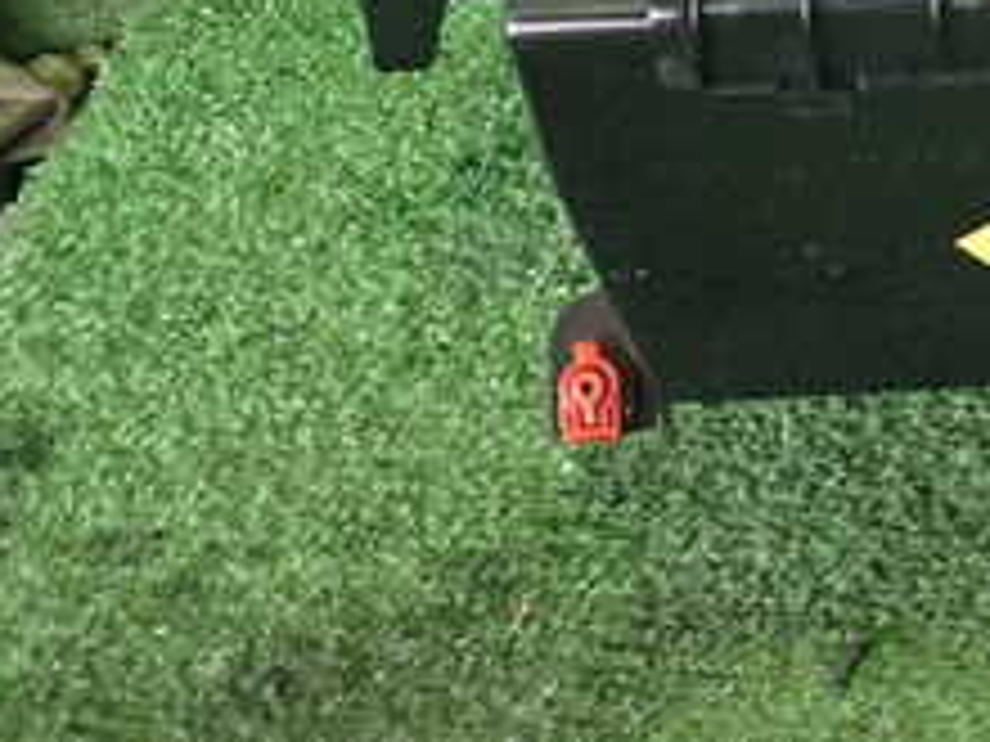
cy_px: -265
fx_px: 2345
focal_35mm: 82
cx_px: 1332
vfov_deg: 16.8
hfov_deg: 21.3
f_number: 2.3
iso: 500
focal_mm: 5.4
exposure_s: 1/30
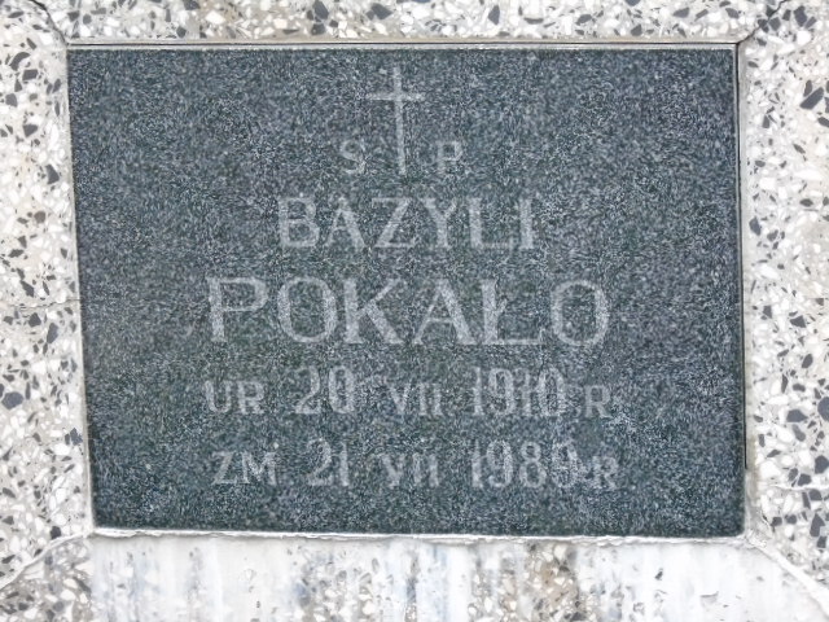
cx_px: 414
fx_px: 5077
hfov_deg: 9.3
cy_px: 311
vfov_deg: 7.0
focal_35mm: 212
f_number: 4.7
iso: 800
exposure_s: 1/160
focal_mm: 38
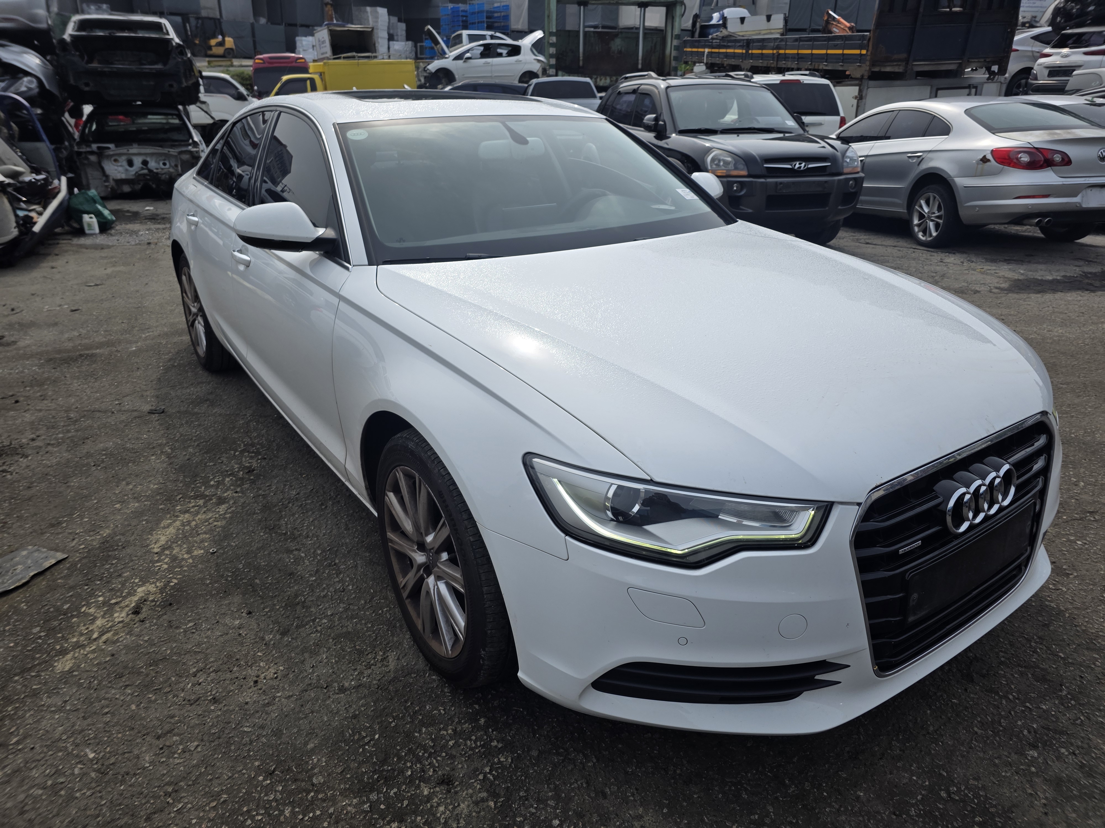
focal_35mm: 23
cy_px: 414
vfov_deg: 58.9
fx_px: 734
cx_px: 552
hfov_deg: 73.9
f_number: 1.7
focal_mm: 6.3
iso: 80
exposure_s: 1/6355
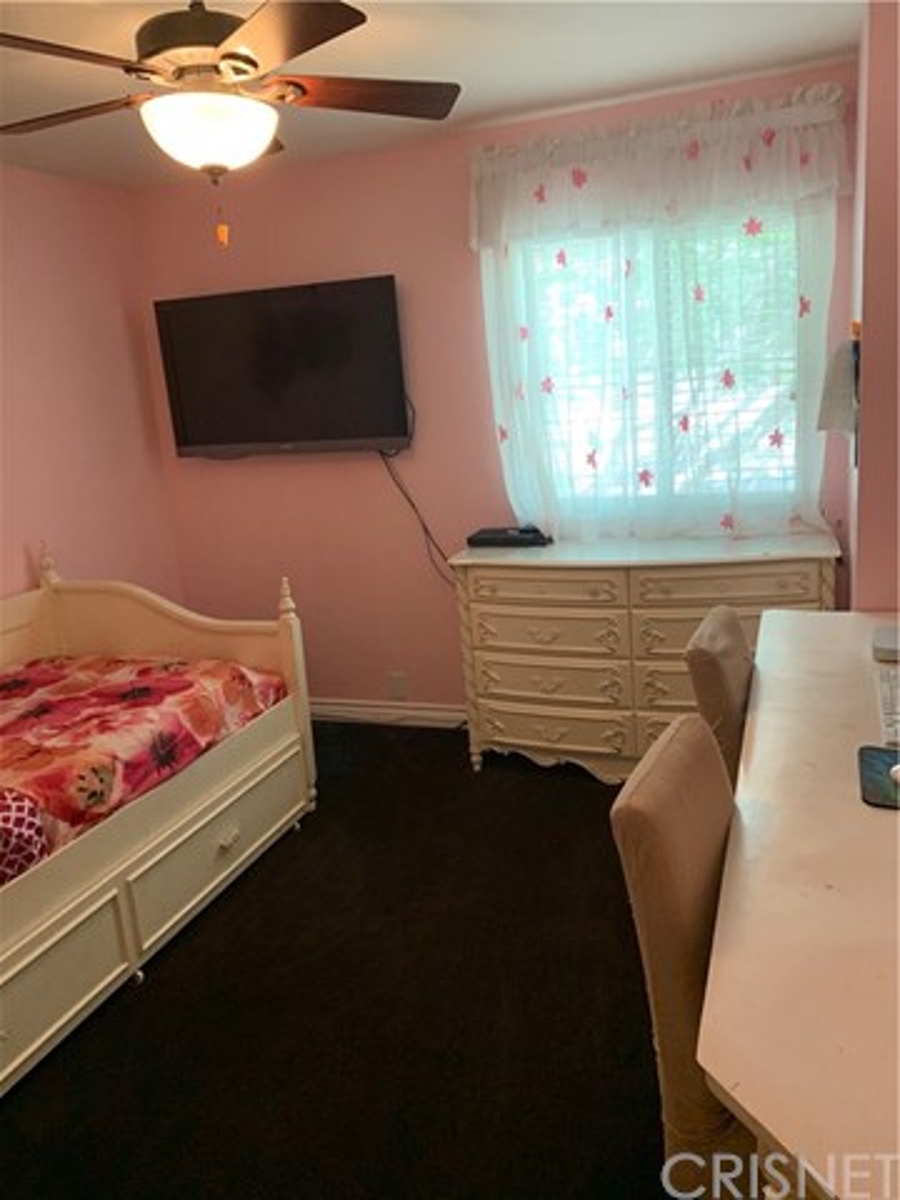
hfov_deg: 53.1
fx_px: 901
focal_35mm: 26
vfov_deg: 67.3
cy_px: 600
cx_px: 450
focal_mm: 4.25
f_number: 1.8
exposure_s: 1/60
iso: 320
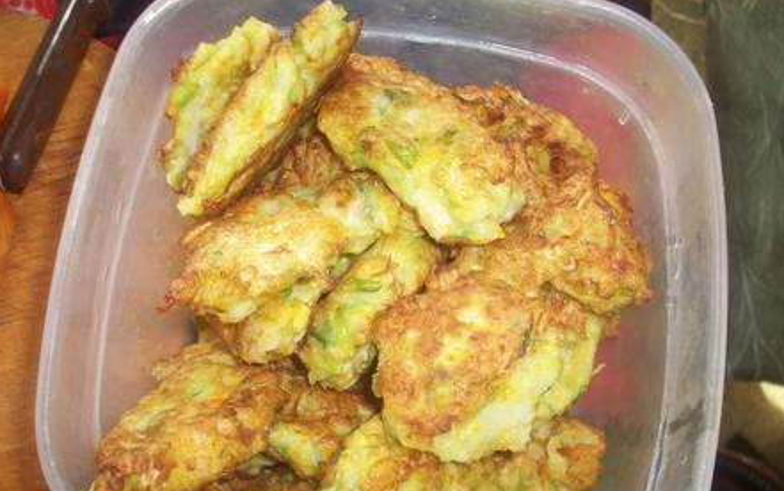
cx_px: 395
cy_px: 297
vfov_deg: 31.9
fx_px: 855
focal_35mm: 40
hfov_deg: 49.3
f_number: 2.8
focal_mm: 6.2
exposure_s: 1/32
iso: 80
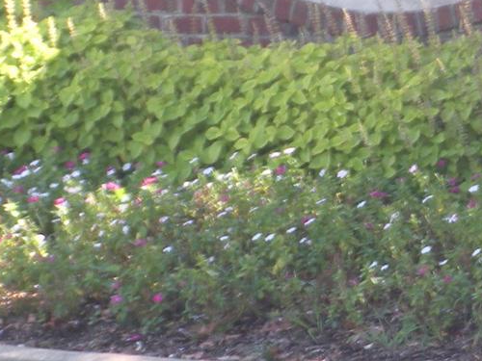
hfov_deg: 5.2
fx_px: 5249
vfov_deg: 3.9
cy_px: 54
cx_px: 841
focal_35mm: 377
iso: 68
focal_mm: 15.4
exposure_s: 1/50.4
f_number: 4.7
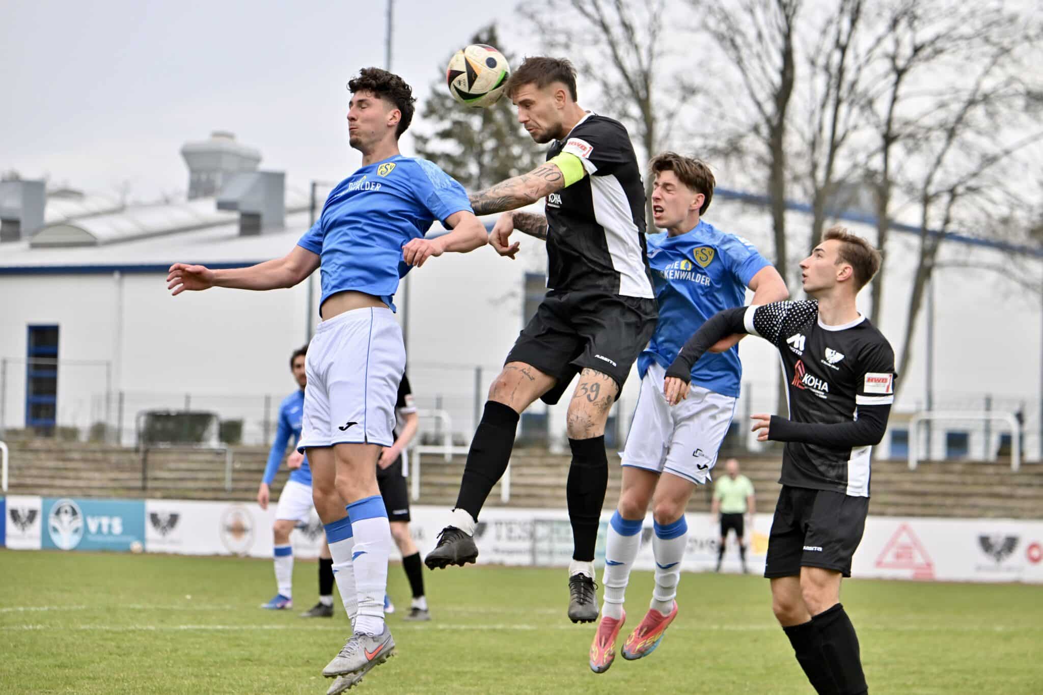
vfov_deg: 7.8
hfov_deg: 11.7
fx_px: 5069
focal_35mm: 175
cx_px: 522
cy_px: 348
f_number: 5
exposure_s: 1/1600
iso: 1000
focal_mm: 175
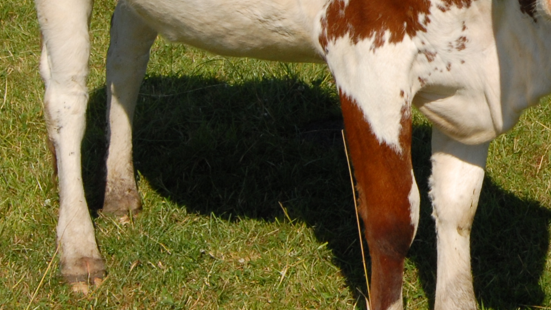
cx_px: 689
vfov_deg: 9.8
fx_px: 1783
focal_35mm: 122
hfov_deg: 16.7
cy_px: -90
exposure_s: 1/350
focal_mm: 24
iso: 200
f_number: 10
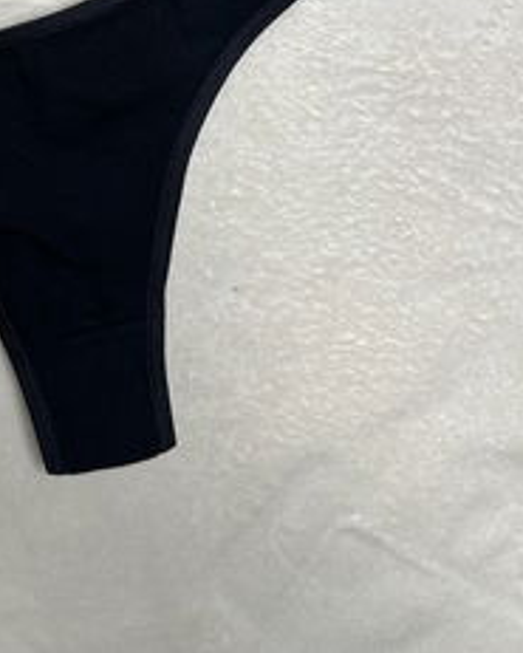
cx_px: -34
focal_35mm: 54
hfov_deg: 26.2
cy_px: -98
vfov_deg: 30.4
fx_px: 1044
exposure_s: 1/180
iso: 64
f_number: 1.78
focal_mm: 6.86
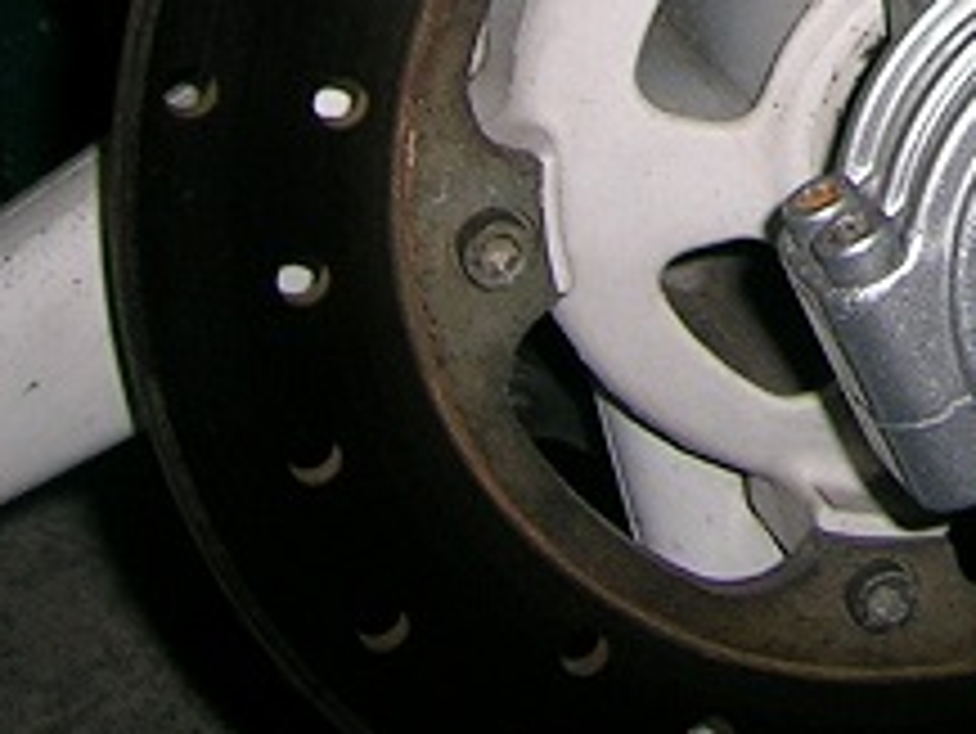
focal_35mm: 129
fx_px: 3639
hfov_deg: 14.4
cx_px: 1399
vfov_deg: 10.8
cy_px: -594
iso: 50
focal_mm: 5.4
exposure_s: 1/60.1
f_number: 2.8
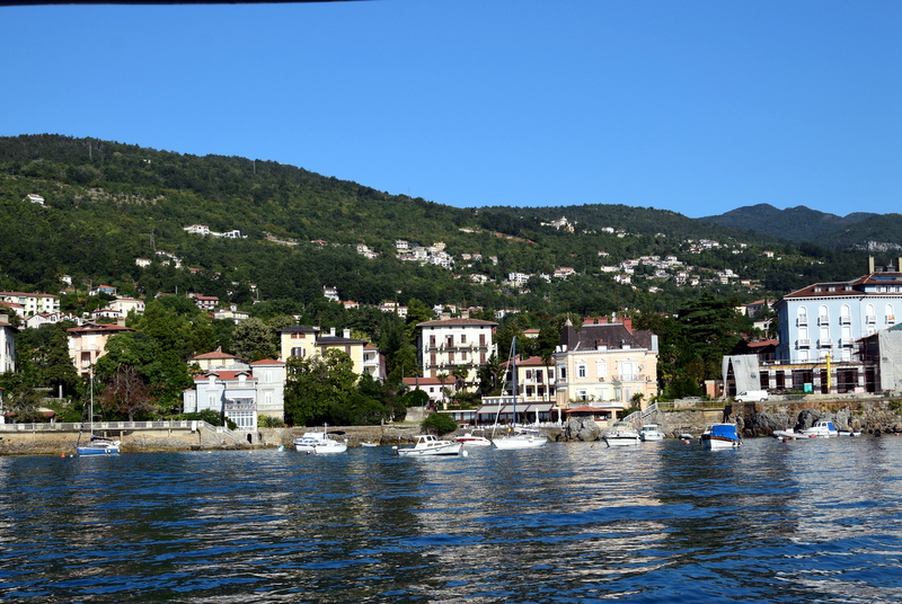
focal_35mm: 38
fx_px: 941
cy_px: 302
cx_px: 451
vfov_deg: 35.6
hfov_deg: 51.2
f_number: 10
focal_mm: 25
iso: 400
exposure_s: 1/320
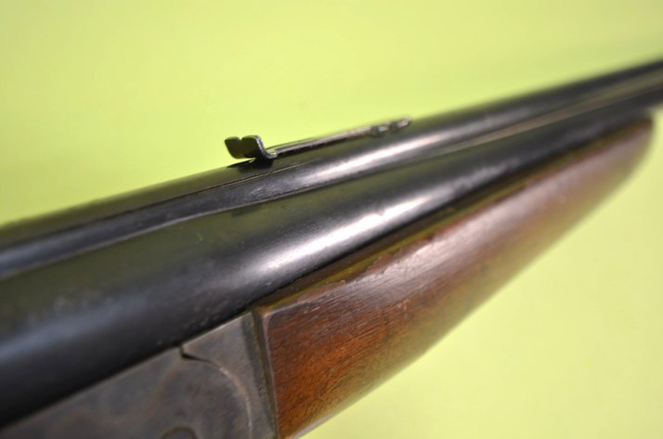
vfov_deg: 36.7
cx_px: 332
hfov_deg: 53.2
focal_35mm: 36
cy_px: 220
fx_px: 662
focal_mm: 24
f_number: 4.5
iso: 400
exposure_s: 1/160
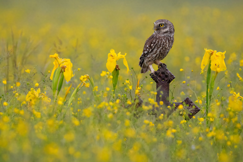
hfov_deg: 3.2
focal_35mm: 649
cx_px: 122
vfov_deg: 2.1
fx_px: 4380
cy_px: 81
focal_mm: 433
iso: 3200
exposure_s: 1/1000
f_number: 6.3
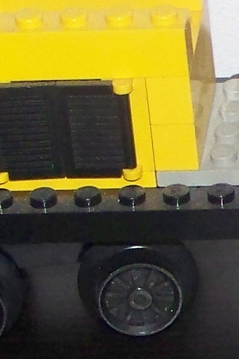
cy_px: 371
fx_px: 4025
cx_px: 678
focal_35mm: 404
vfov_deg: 5.1
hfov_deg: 3.3
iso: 200
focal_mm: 11.2
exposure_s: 1/40
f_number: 3.2
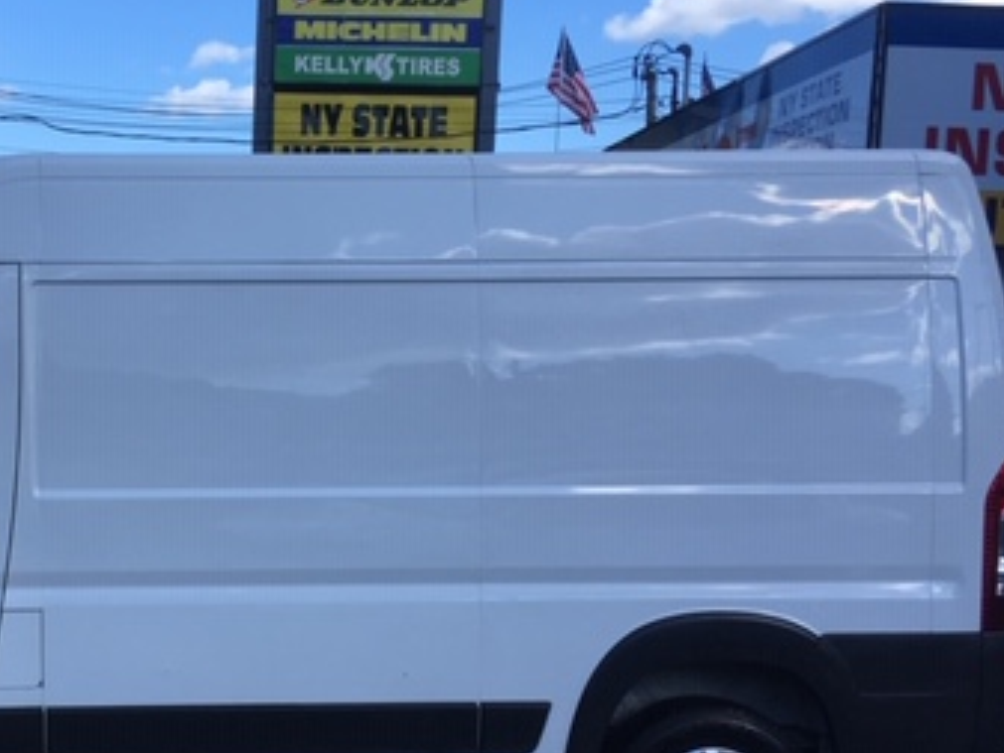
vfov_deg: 26.5
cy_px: 482
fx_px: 1596
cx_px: 161
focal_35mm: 55
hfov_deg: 33.6
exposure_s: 1/927
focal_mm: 4.15
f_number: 2.2
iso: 25
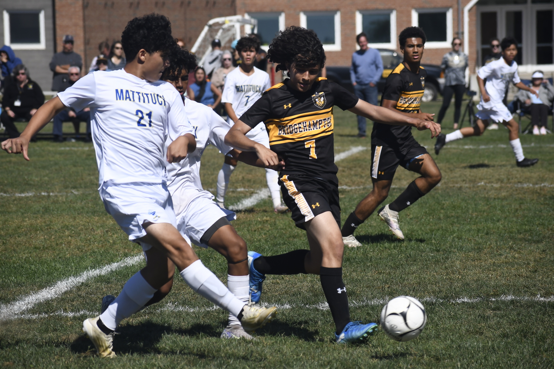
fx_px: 3570
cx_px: 277
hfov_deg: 8.9
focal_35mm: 232
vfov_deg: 5.9
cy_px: 184
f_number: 7.1
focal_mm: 155
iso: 400
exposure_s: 1/3200
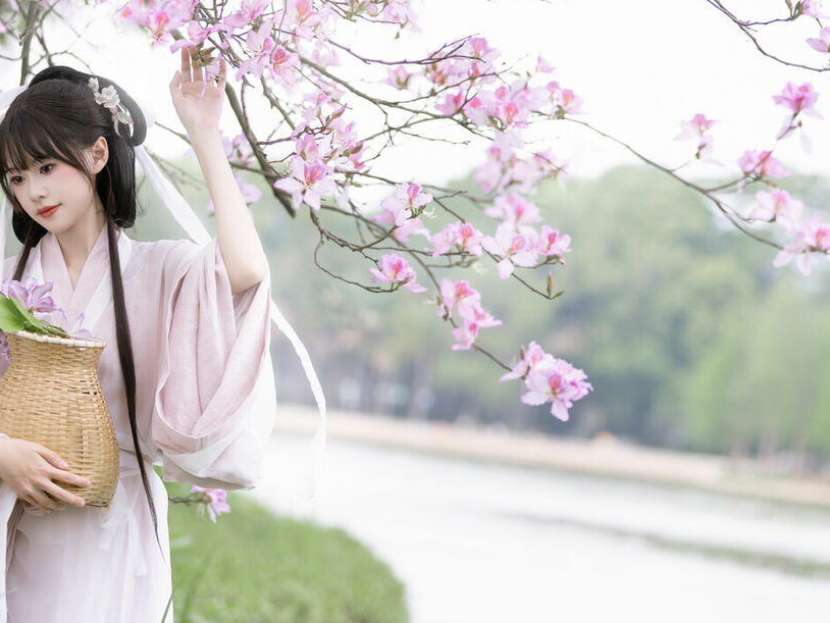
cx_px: 375
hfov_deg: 15.9
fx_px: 2974
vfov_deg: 12.0
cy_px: 294
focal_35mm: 124
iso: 160
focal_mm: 100
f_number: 2.8
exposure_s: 1/400
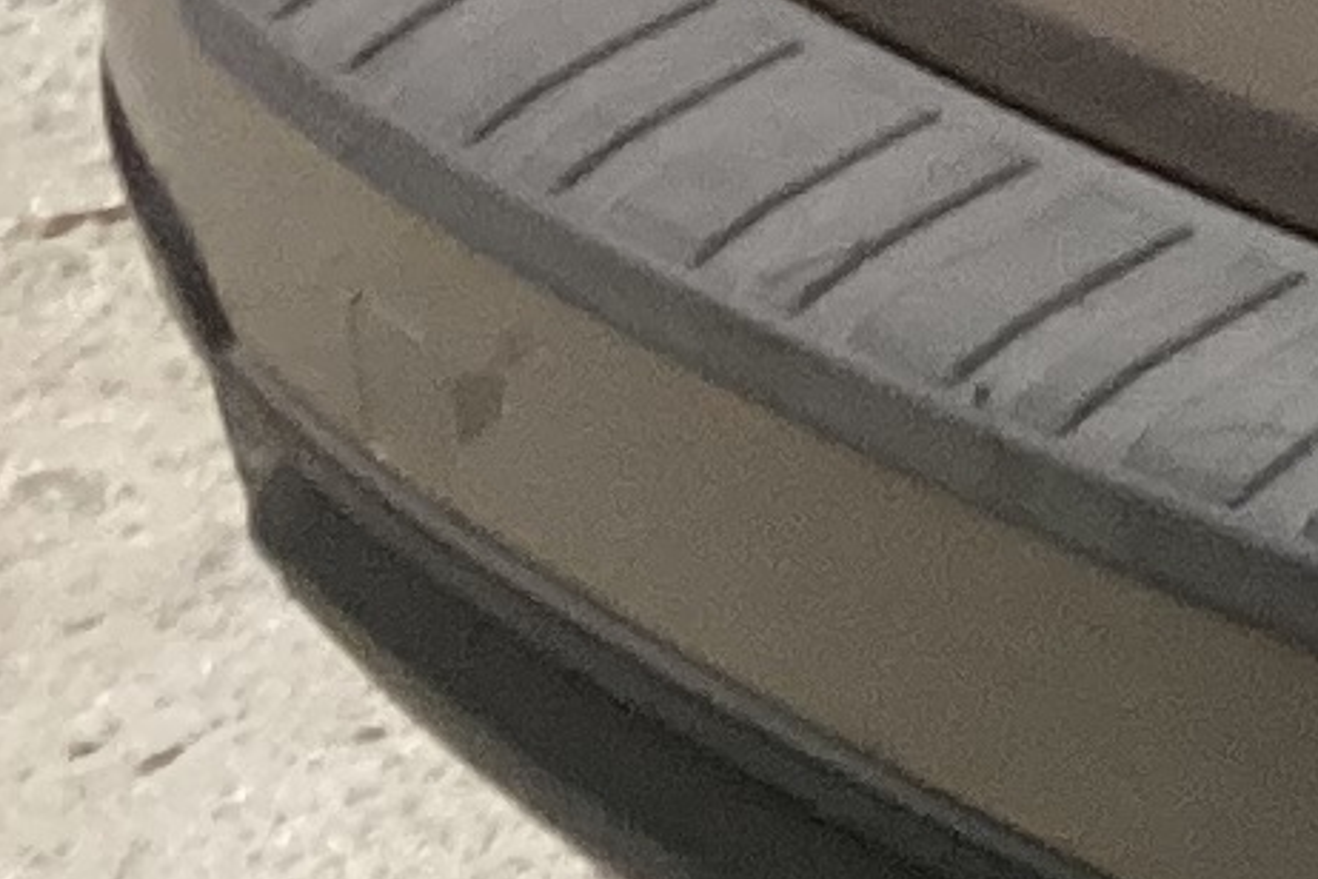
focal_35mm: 228
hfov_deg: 7.9
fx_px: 8347
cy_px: -1199
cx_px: 3897
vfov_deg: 5.8
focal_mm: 3.3
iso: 320
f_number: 2.4
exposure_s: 1/60
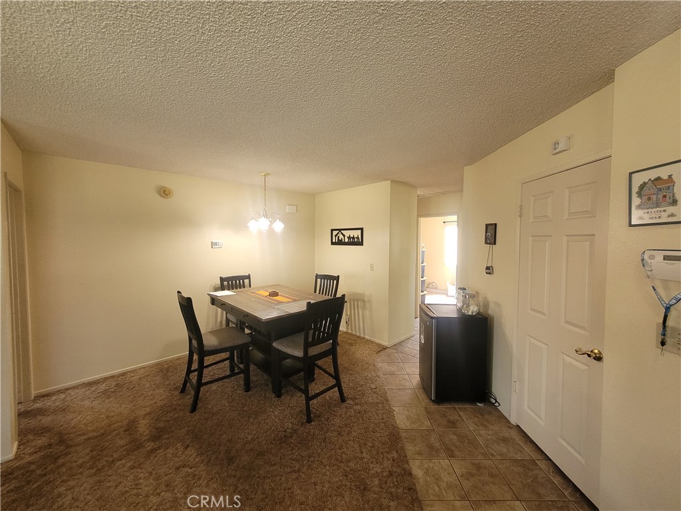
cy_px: 256
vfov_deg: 89.9
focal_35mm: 13
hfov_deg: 106.2
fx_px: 256
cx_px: 340
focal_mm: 1.74
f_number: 2.2
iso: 250
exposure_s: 1/60
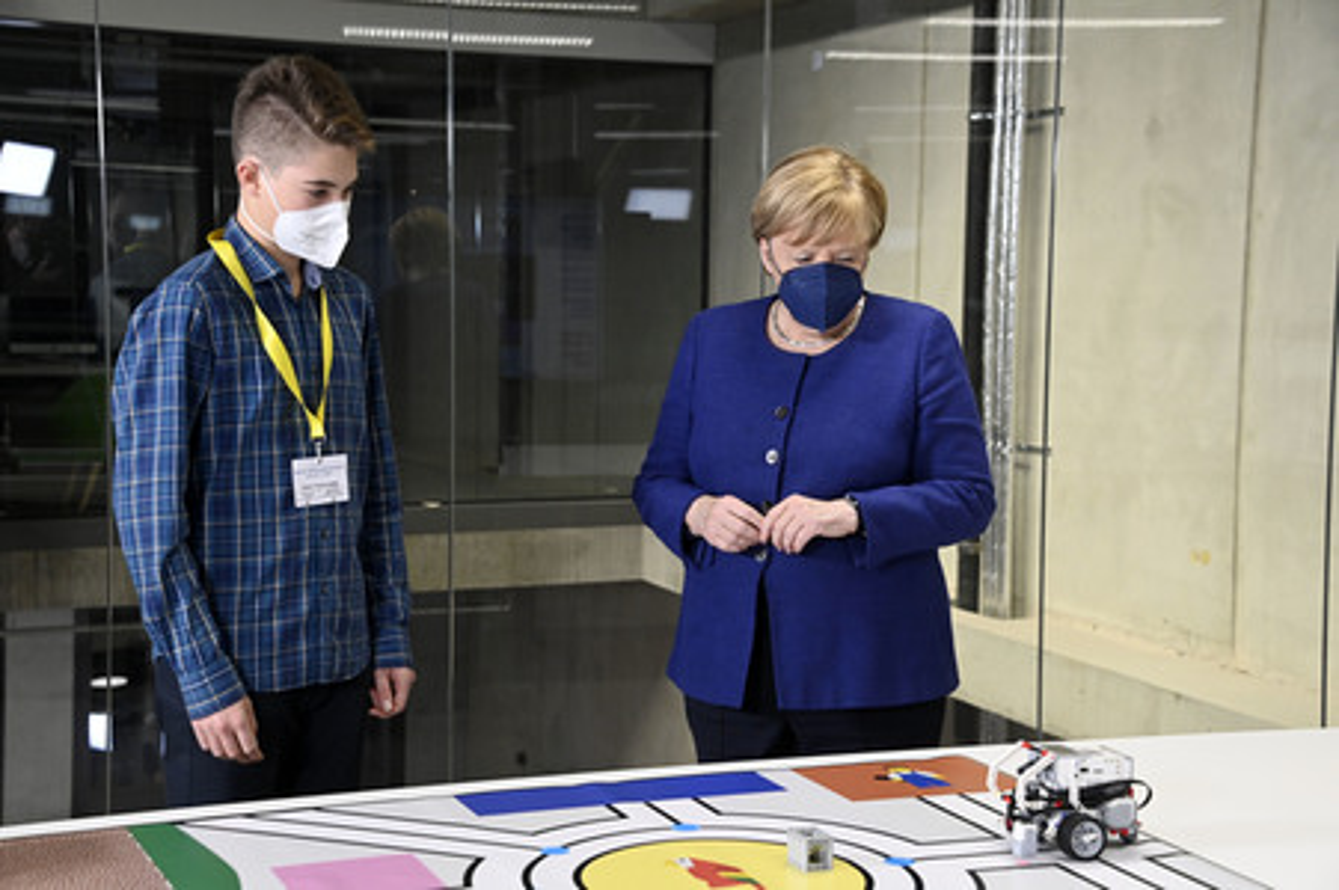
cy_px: 445
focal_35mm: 62
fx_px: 2304
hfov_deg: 32.4
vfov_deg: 21.9
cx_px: 670
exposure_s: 1/400
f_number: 6.3
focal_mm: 62
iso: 4000
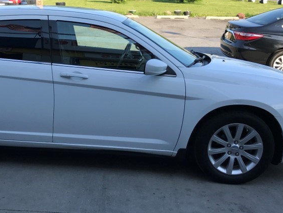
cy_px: 109
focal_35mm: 51
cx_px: 88
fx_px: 417
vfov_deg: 28.6
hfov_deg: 37.0
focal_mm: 3.99
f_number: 1.8
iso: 20
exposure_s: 1/694
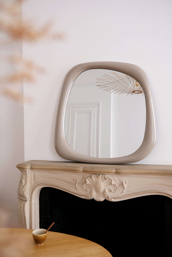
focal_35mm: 39
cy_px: 128
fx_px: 279
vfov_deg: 49.6
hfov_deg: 34.2
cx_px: 86
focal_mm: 26
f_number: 4
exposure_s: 1/40
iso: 200
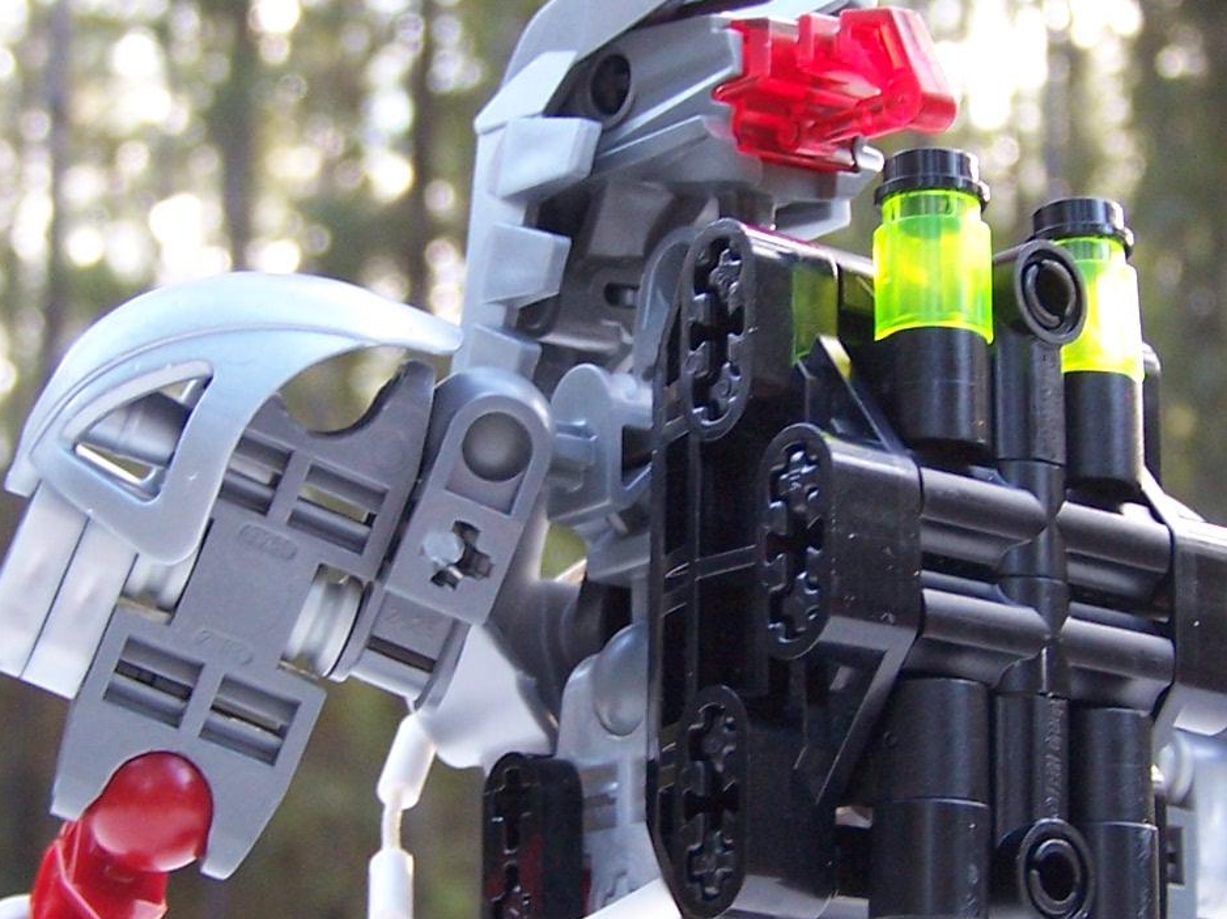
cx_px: 684
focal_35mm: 83
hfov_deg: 23.6
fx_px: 2941
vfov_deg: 17.8
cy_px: 492
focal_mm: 6.3
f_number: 2.8
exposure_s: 1/30
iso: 100
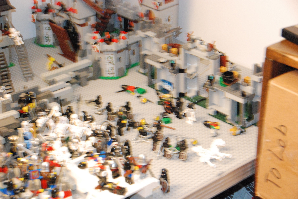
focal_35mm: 82
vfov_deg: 16.6
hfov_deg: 24.6
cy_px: 100
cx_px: 149
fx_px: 684
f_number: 7.1
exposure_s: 1/15
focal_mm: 55
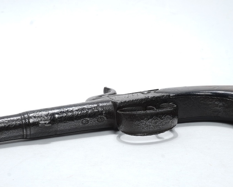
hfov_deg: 27.1
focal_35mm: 70
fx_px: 483
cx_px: 114
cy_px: 128
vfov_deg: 21.7
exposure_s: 1/100
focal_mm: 30
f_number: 22
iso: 64
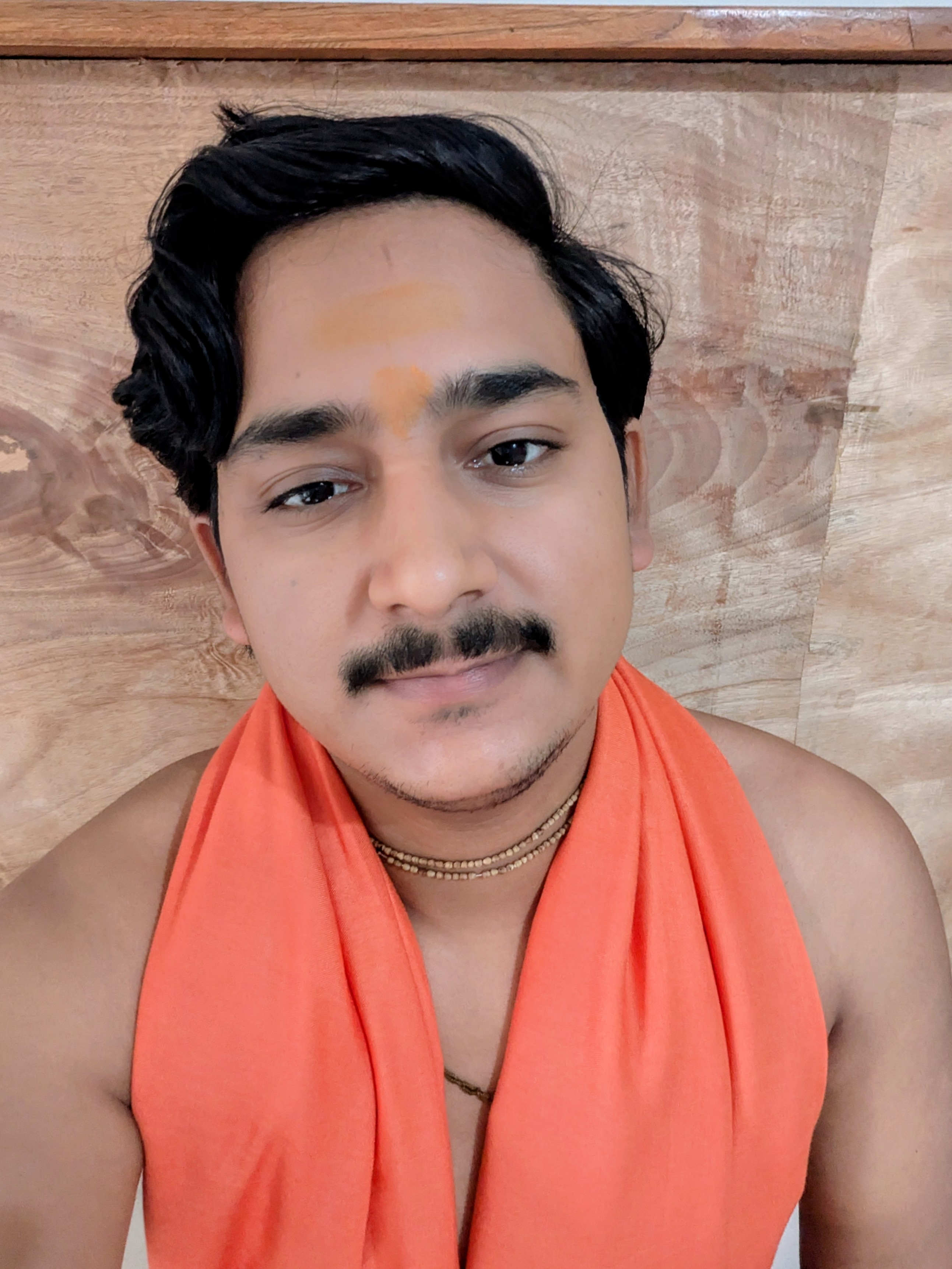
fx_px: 770
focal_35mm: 21
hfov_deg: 63.4
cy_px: 634
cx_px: 476
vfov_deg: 79.0
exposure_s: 1/33.3
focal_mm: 2.74
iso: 471
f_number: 2.2
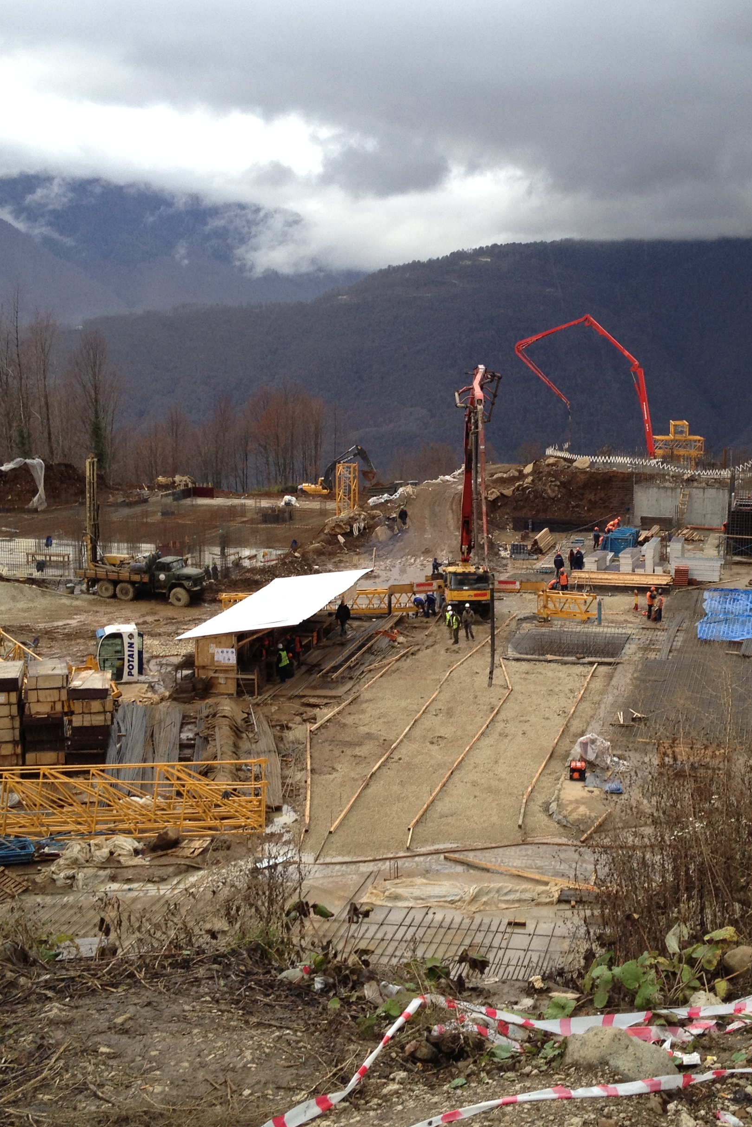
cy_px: 561
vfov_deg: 40.3
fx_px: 1535
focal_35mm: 49
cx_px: 520
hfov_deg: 27.3
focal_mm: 4.28
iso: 64
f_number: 2.4
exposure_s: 1/120
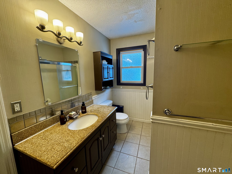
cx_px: 116
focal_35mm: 14
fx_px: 94
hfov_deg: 102.1
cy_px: 87
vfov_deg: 85.7
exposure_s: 1/120
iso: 125
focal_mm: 2.22
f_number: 2.2
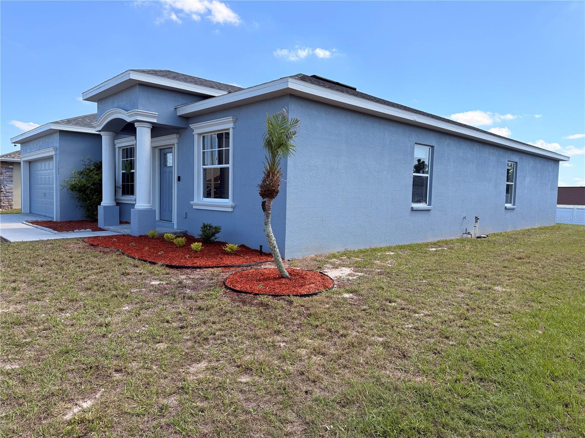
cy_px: 219
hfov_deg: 71.6
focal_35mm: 24
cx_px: 292
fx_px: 406
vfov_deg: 56.8
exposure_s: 1/2907
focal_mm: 6.76
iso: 100
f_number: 1.78
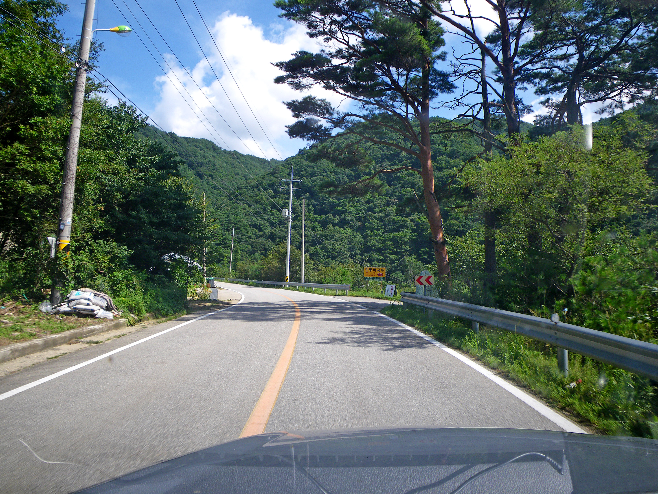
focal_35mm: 28
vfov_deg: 49.7
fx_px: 532
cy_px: 247
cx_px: 329
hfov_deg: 63.4
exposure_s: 1/200
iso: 50
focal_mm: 5
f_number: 4.2
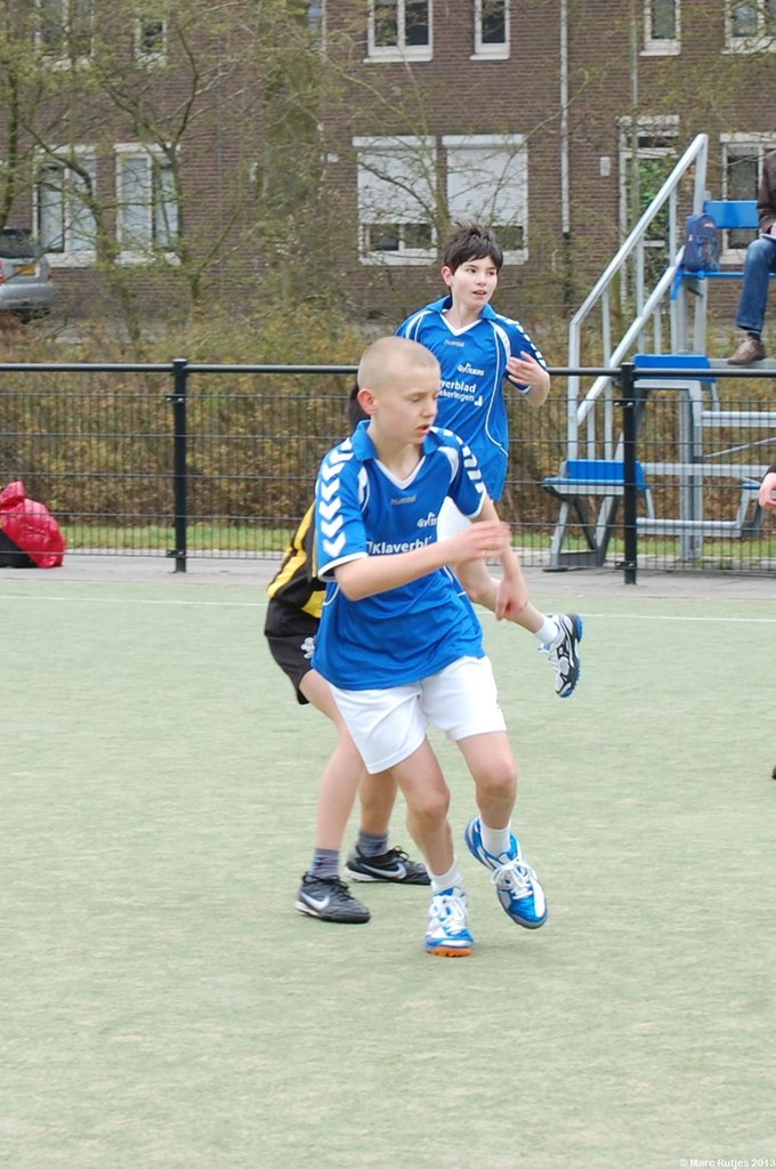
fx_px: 2675
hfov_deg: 16.5
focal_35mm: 82
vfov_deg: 24.6
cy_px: 584
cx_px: 388
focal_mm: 55
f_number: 7.1
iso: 400
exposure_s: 1/200
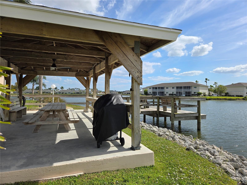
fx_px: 164
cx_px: 124
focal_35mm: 23
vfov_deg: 58.9
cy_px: 92
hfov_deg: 73.9
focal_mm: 5.4
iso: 25
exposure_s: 1/2430
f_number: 1.8
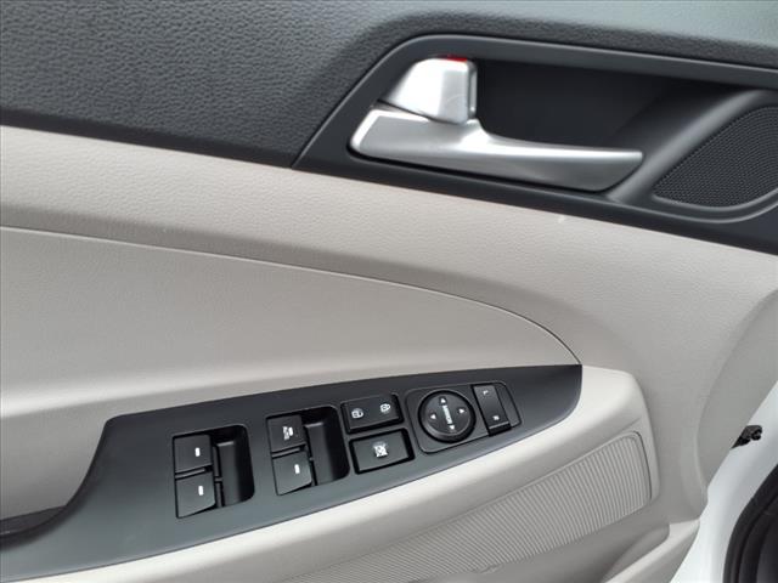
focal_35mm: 27
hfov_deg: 65.3
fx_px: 607
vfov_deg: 51.4
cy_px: 292
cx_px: 389
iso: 40
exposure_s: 1/122
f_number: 1.9
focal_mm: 3.58
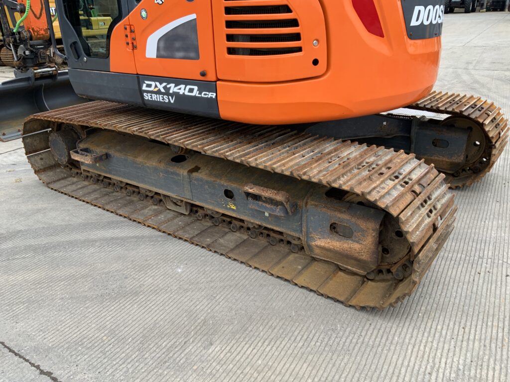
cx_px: 255
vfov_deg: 48.2
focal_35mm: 29
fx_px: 427
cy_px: 191
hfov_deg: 61.7
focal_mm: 3
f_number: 1.8
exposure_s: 1/329
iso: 16
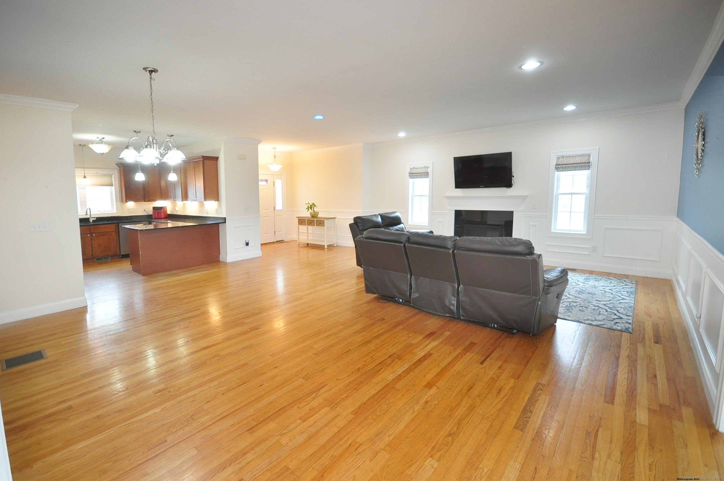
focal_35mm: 15
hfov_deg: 100.5
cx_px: 362
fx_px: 301
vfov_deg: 77.2
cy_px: 240
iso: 1000
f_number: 4
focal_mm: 10
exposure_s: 1/50
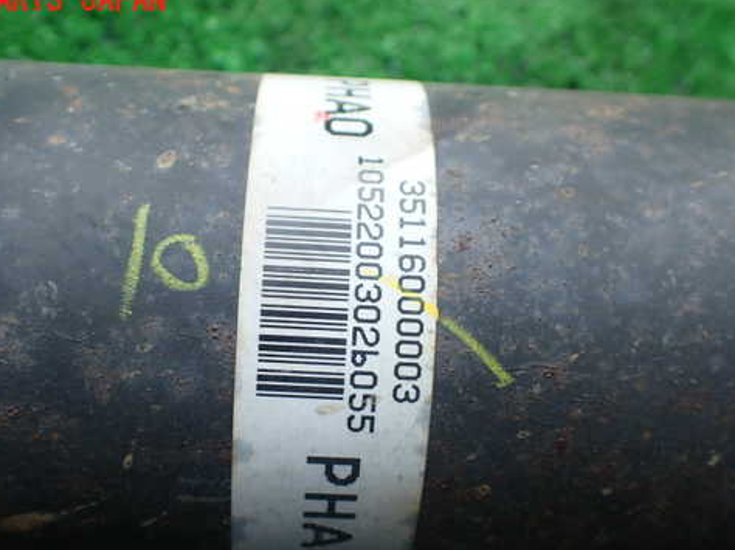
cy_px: 330
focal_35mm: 38
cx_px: 349
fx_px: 806
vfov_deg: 37.5
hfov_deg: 49.0
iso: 125
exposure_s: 1/125
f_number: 2.3
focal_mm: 5.4
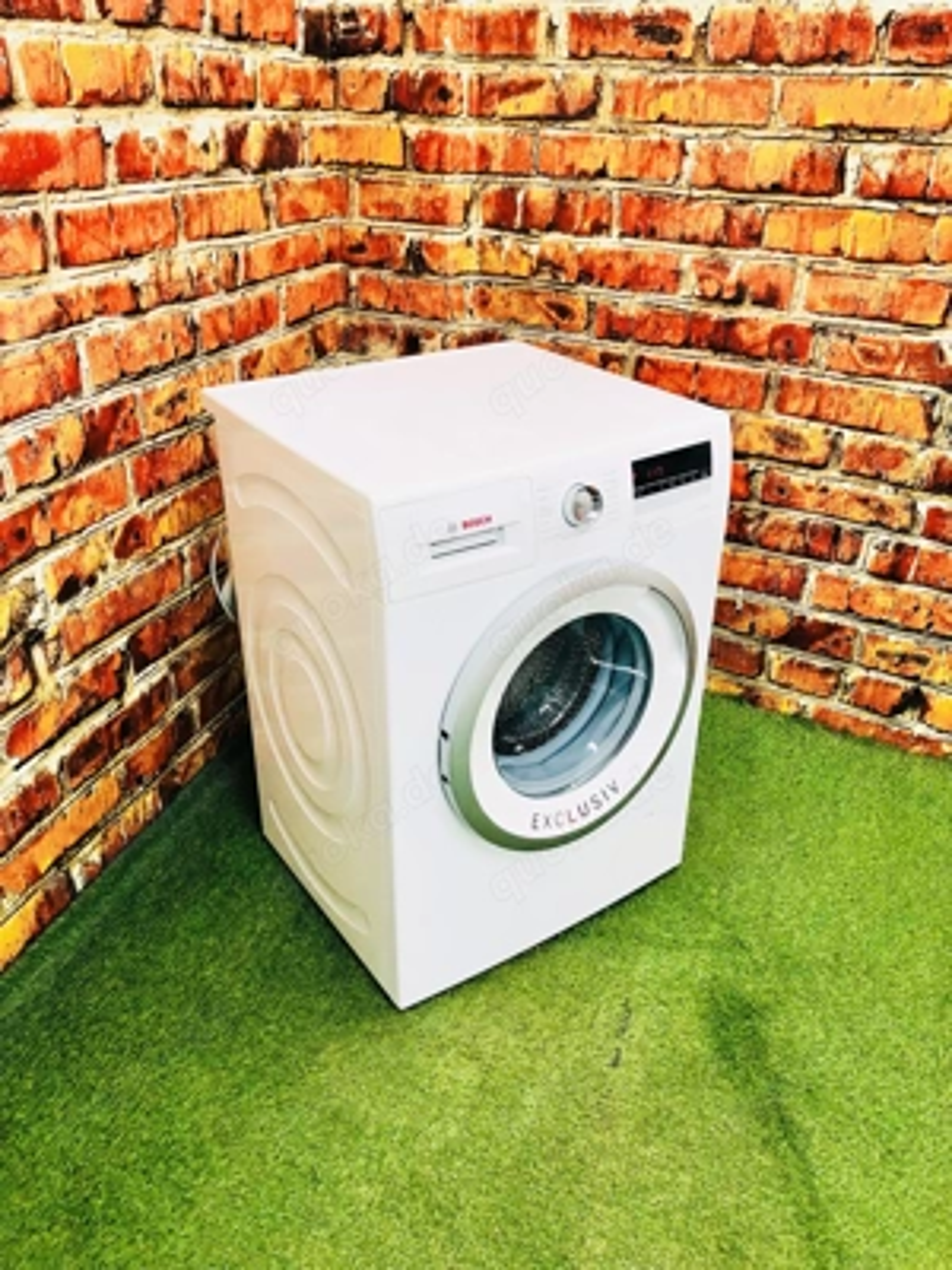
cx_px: 476
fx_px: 1027
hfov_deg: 49.7
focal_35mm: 28
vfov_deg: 63.4
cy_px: 635
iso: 32
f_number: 1.8
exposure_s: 1/30
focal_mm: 3.99
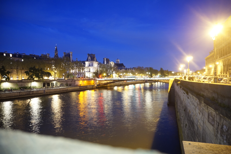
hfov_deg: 73.7
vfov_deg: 53.2
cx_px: 116
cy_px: 77
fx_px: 154
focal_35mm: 24
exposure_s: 1.3
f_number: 3.5
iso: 640
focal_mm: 16
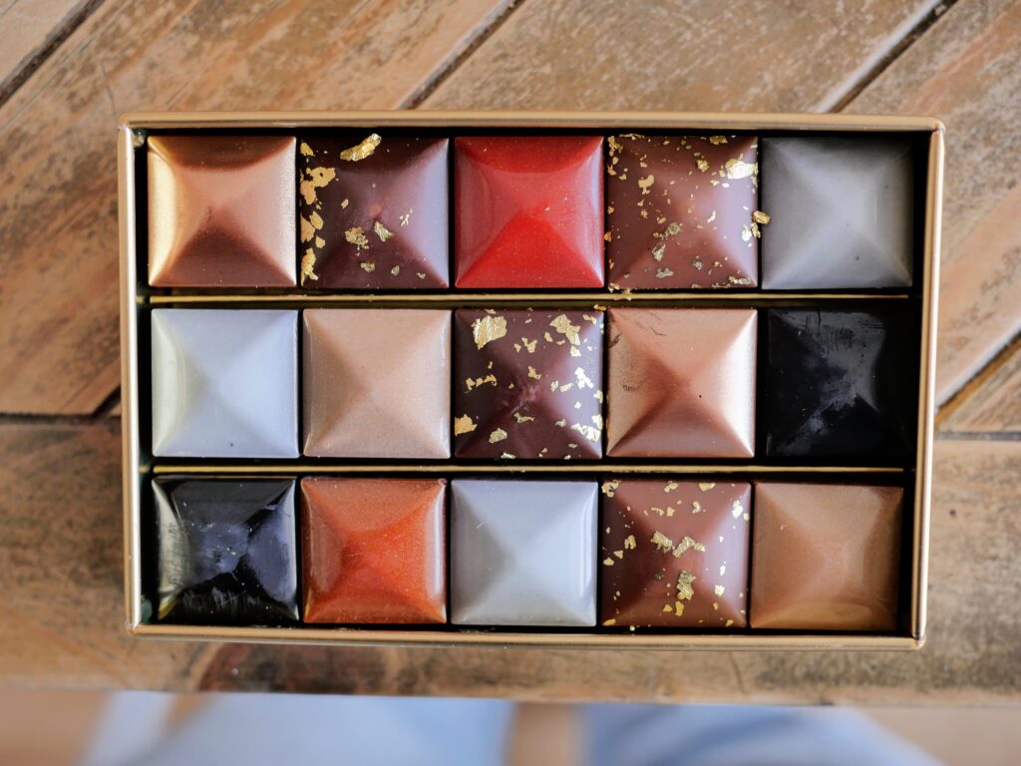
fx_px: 1180
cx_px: 510
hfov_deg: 46.8
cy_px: 383
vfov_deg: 36.0
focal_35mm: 40
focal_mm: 20
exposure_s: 1/50
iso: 800
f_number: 3.2
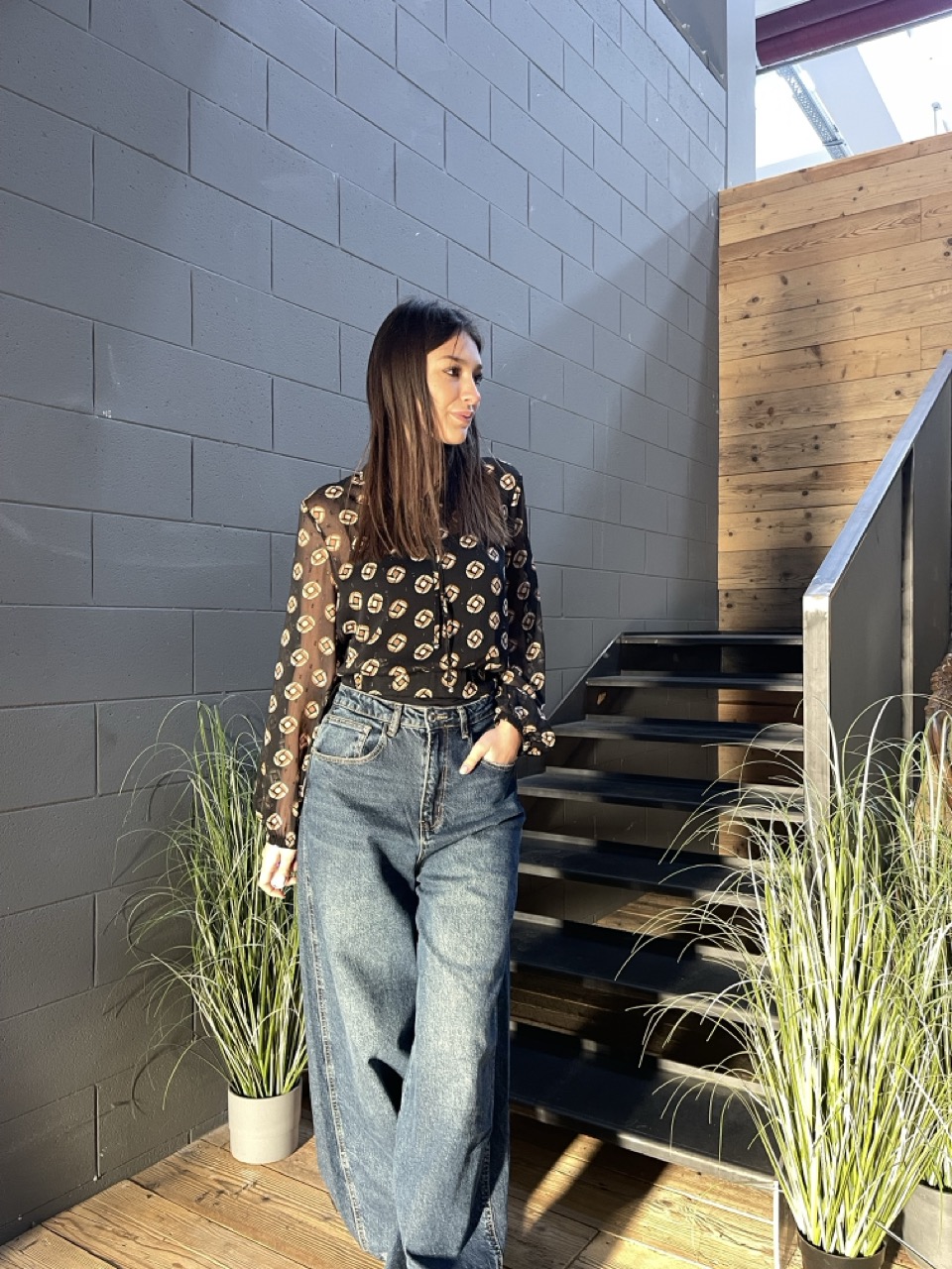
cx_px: 476
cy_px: 634
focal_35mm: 25
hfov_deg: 54.9
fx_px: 917
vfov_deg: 69.4
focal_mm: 5.1
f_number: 1.6
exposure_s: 1/60
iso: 250
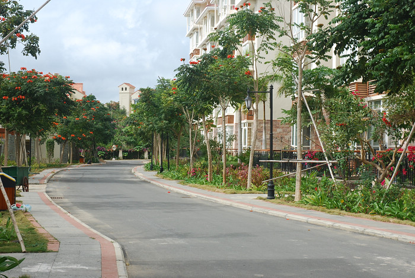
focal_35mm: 60
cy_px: 139
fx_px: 693
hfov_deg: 33.4
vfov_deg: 22.7
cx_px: 208
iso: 200
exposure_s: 1/250
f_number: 10
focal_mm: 40
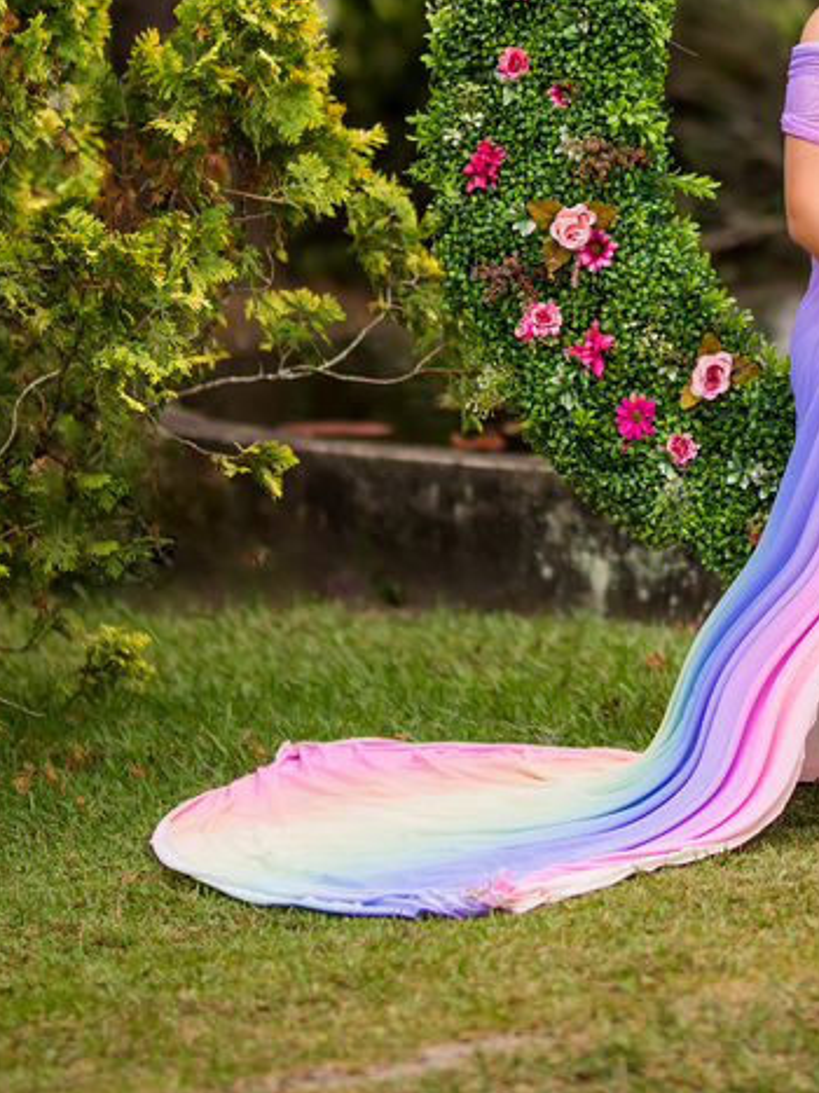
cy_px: 198
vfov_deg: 9.4
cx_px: 927
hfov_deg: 7.0
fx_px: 6628
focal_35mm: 210
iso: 100
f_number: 1.4
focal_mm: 85
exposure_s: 1/1600
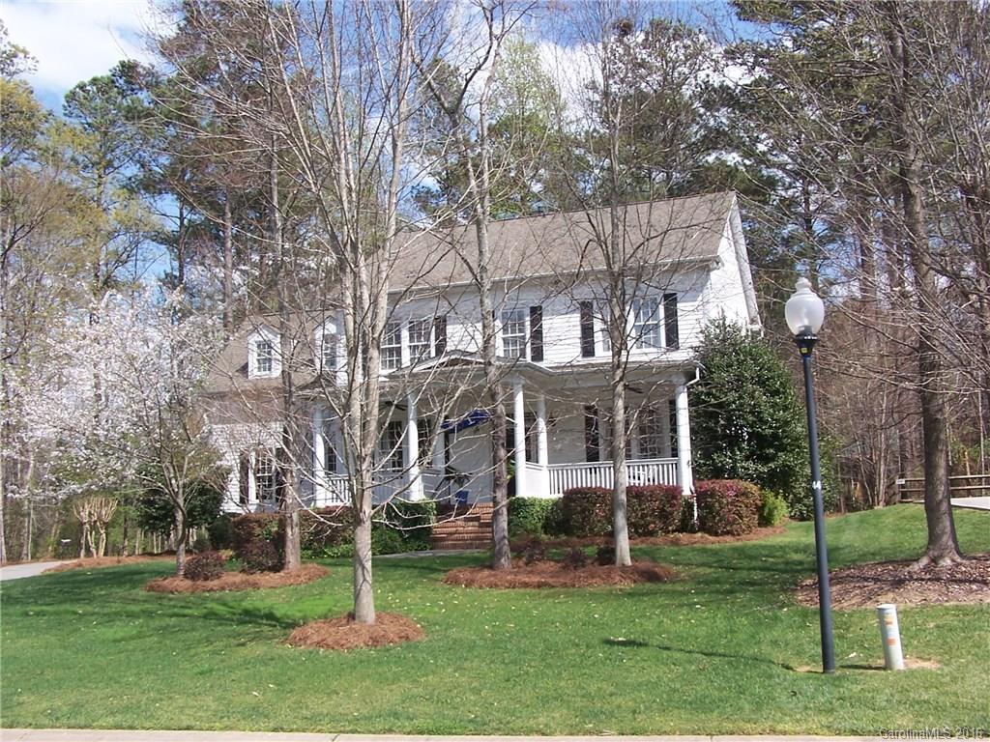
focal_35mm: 38
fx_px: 1087
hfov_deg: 49.0
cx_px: 495
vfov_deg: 37.7
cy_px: 371
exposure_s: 1/500
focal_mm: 6.3
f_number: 4
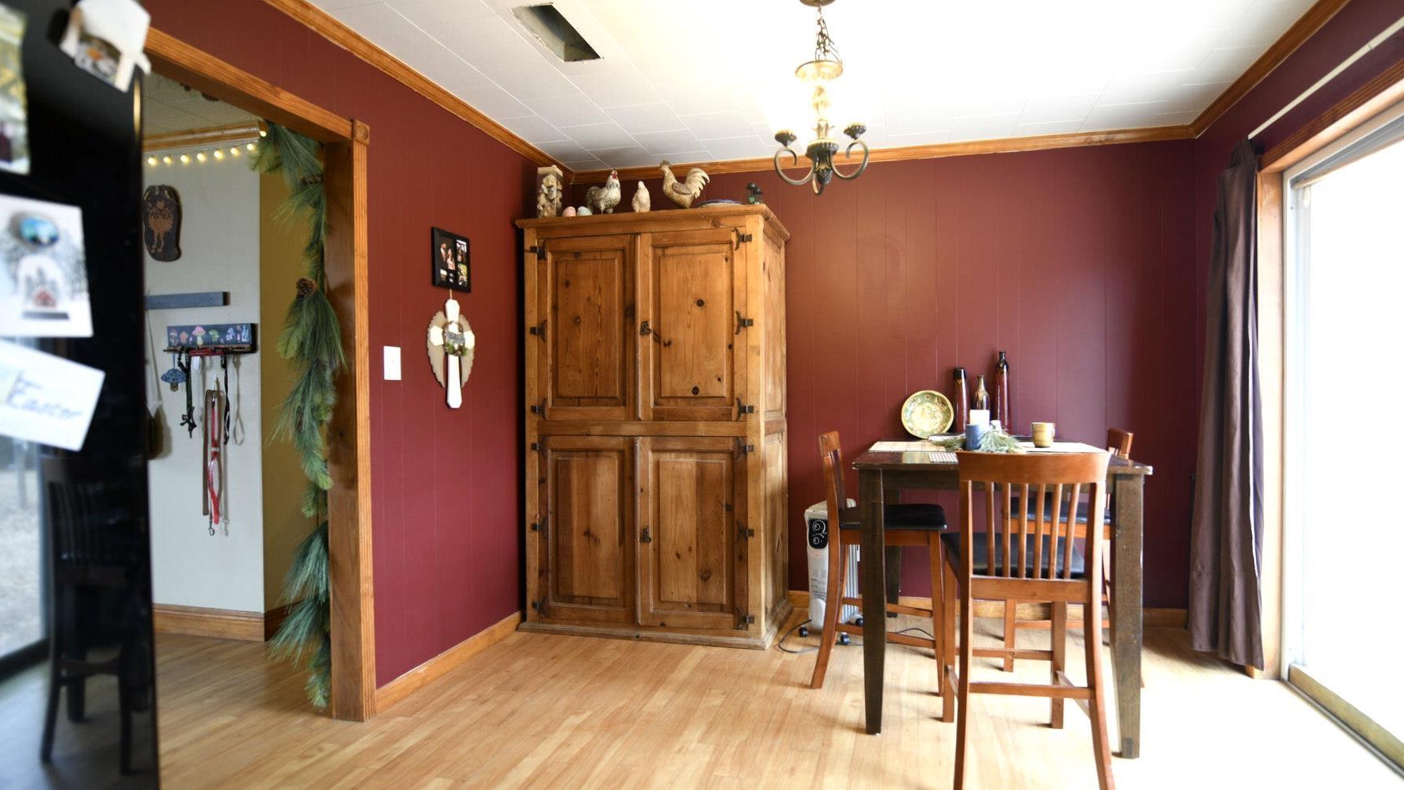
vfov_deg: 61.0
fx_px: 670
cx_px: 776
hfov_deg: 92.3
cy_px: 398
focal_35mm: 18
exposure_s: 1/15
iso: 320
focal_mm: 15
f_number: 2.8
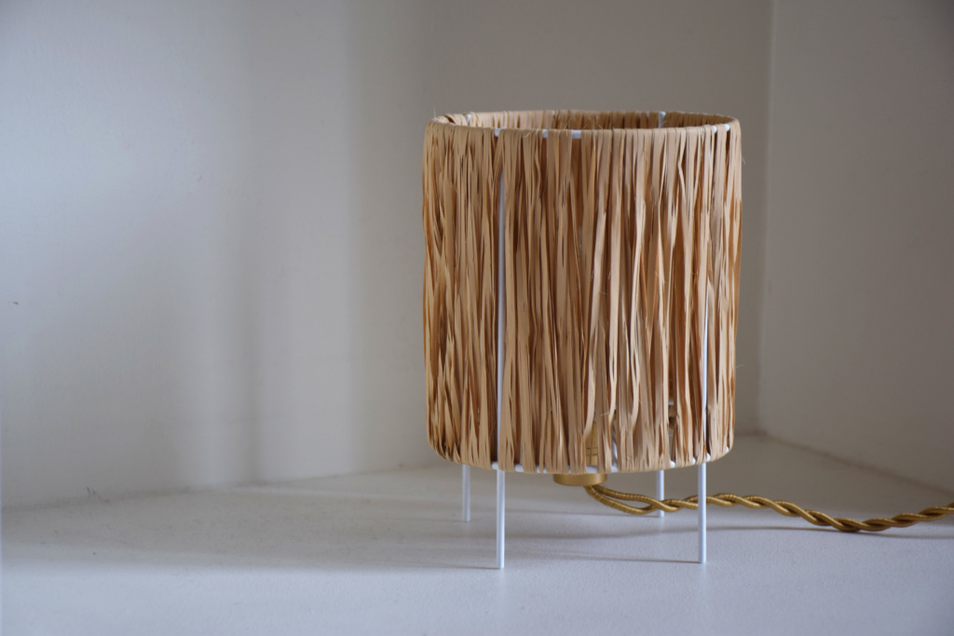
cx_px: 477
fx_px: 2624
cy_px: 318
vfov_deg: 13.8
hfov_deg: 20.6
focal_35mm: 99
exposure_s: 1/60
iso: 160
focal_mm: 66
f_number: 5
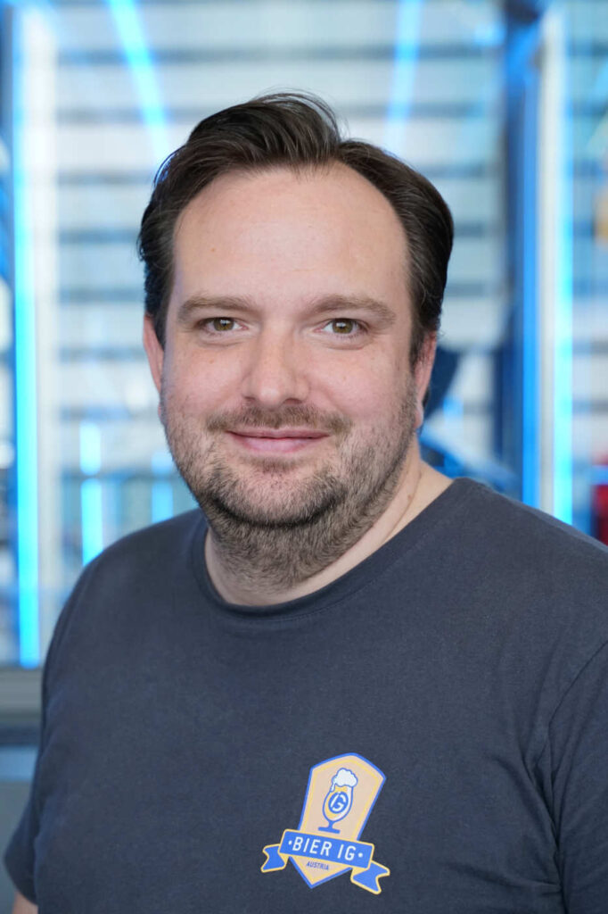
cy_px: 457
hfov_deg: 18.2
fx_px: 1901
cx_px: 304
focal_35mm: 75
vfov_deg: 27.0
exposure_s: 1/200
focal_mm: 75
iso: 1600
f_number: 5
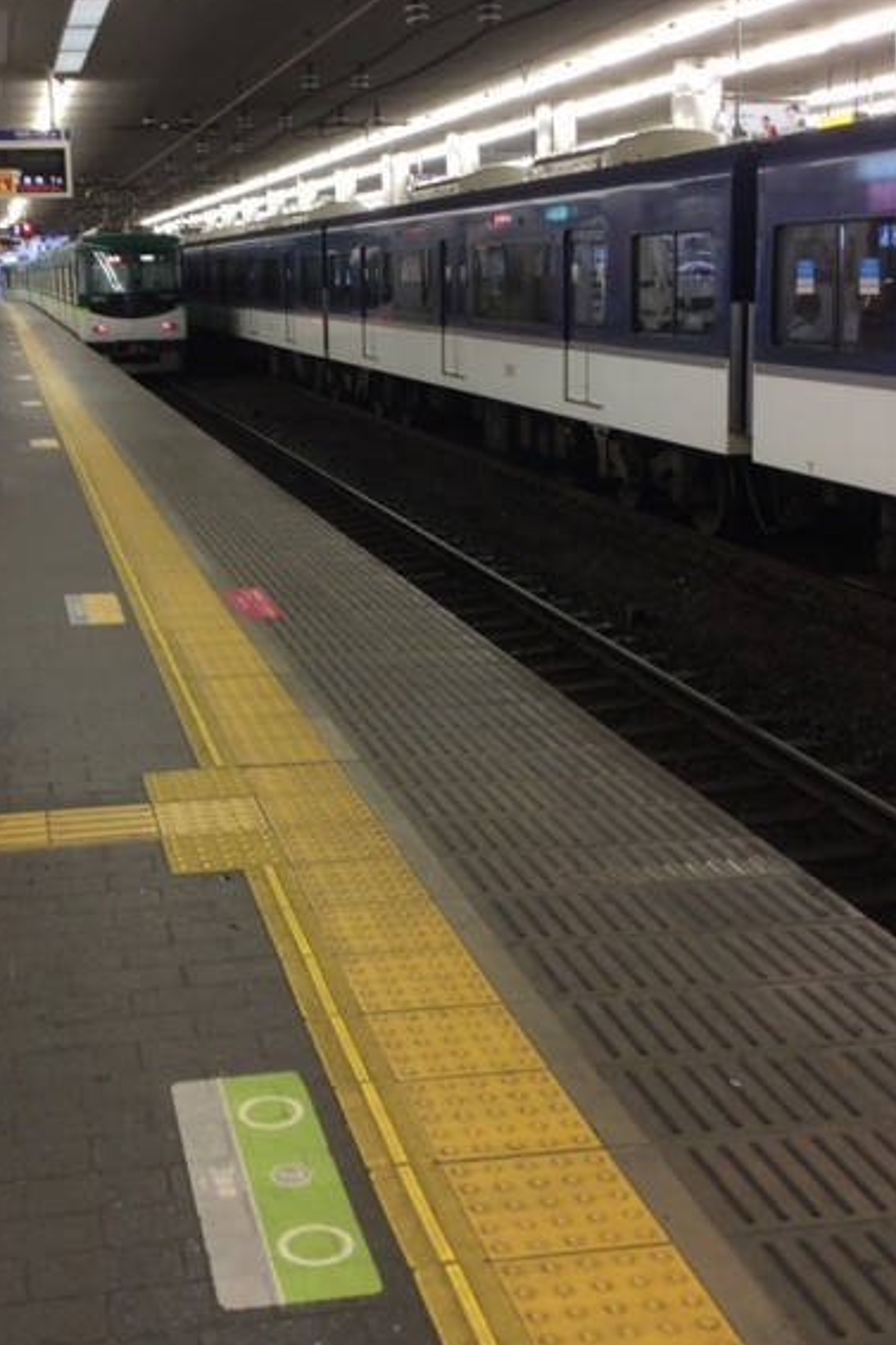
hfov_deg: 28.5
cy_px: 516
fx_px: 1756
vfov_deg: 41.7
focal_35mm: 47
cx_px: 318
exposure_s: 1/24
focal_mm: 3.3
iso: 40
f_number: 2.4
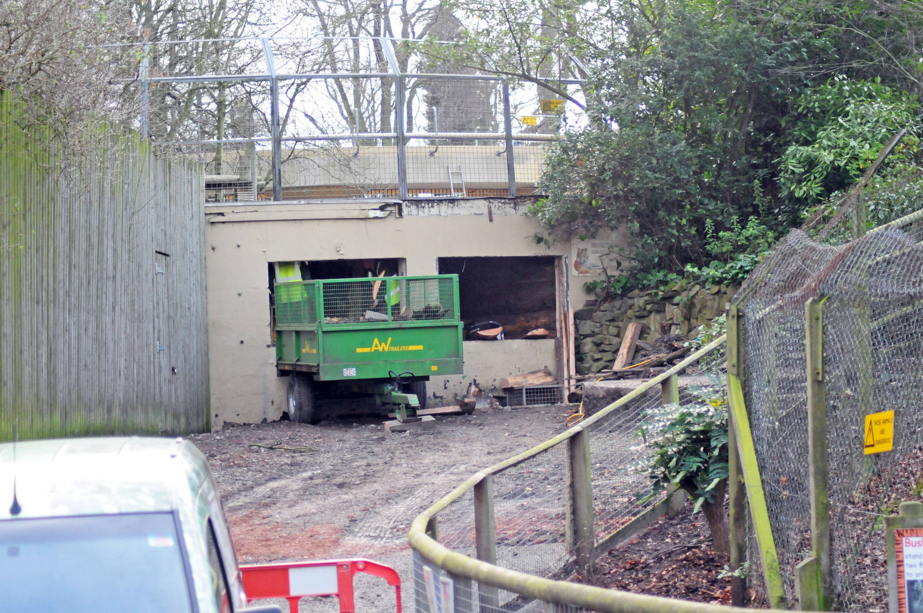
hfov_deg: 19.5
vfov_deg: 13.0
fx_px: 2689
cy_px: 306
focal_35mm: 105
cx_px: 462
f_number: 4
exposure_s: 1/500
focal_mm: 70
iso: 1600
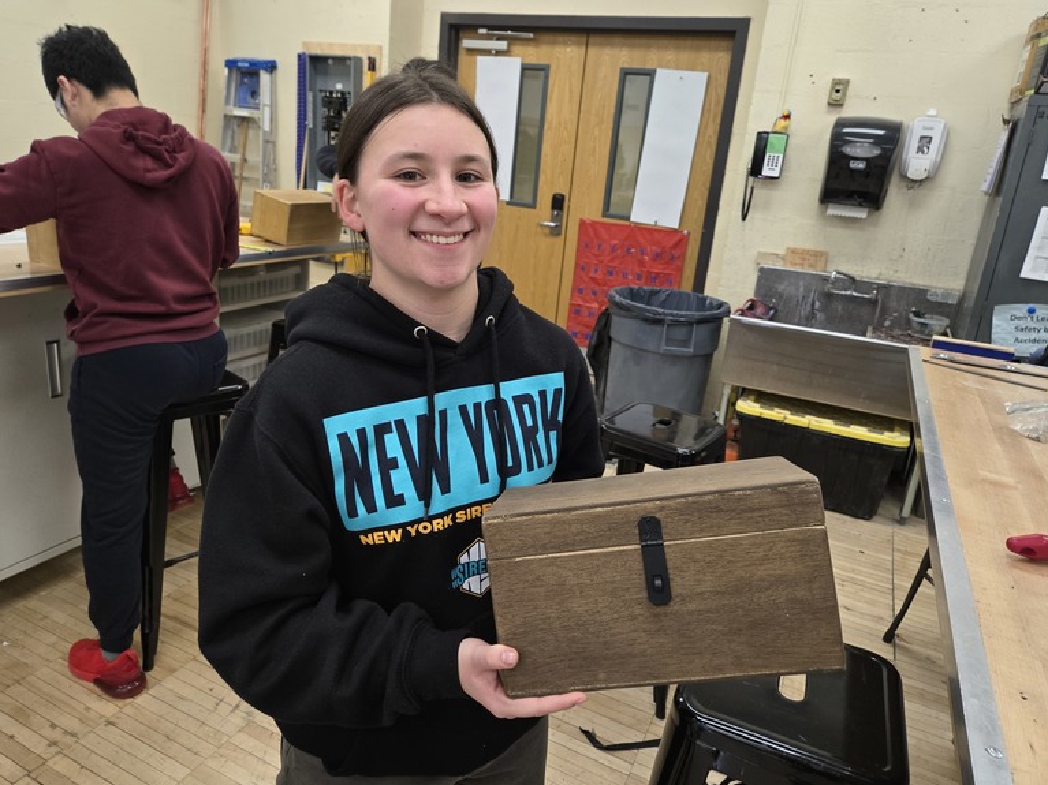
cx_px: 514
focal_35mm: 24
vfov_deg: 56.8
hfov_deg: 71.6
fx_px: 726
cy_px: 380
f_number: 1.8
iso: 200
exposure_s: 1/120
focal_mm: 5.4
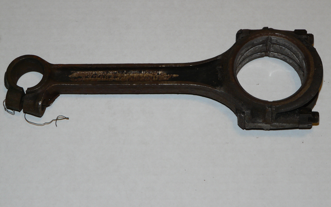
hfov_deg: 21.2
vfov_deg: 13.3
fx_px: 884
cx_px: 165
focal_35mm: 98
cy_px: 93
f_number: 3.6
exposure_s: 1/50
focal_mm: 15.1
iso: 100
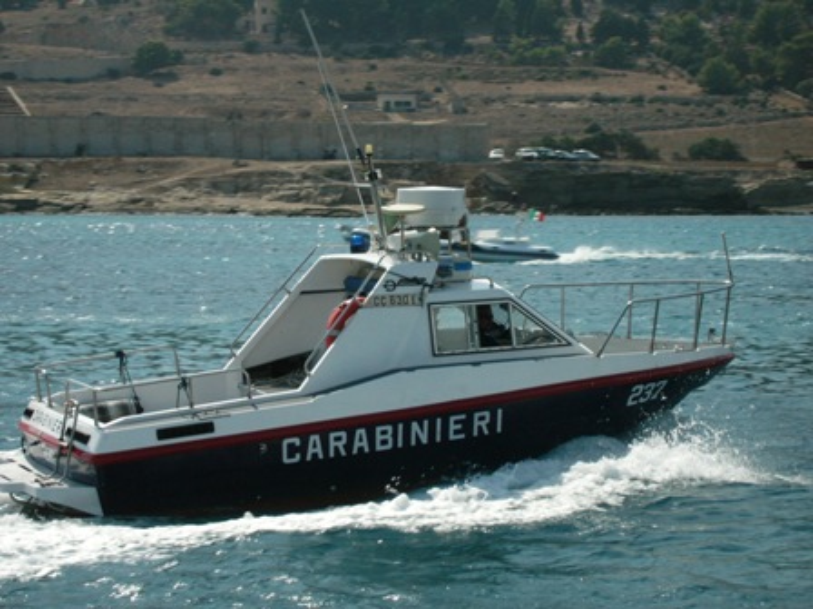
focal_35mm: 105
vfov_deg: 14.1
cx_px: 406
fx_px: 2466
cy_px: 304
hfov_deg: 18.7
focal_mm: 17.4
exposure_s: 1/100
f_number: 14
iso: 100
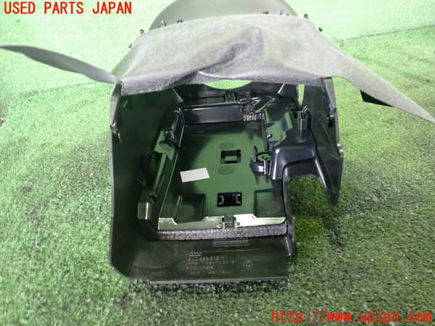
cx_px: 218
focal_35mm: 30
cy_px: 163
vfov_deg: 46.8
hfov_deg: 60.0
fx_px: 377
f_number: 2.3
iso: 800
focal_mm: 5.4
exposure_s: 1/30
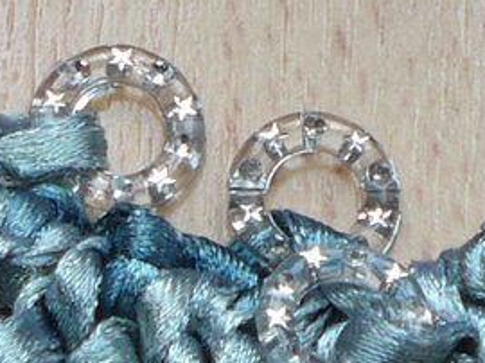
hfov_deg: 2.4
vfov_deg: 1.8
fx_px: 11423
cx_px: 224
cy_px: -23
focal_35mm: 816
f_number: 3.8
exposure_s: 1/40
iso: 100
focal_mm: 22.9
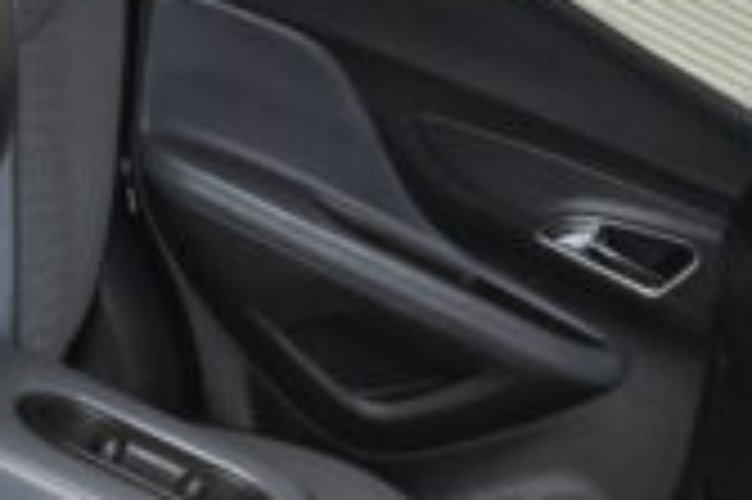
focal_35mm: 97
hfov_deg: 20.9
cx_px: 207
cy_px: 547
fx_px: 2024
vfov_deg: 13.8
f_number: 3.5
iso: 500
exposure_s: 1/125
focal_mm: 18
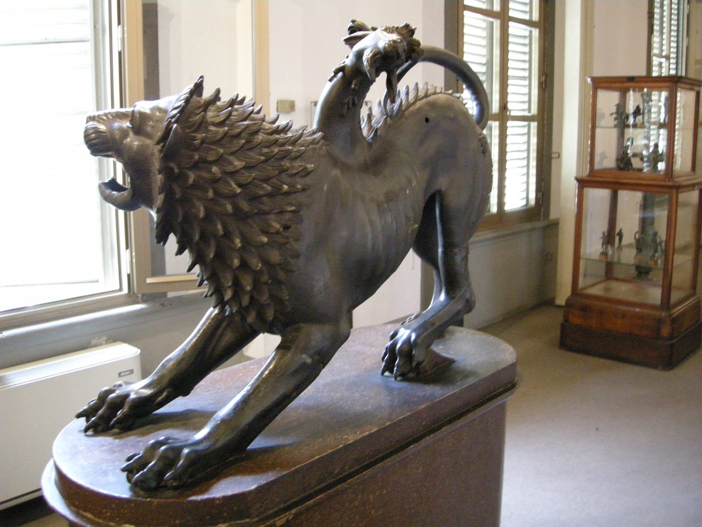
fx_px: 730
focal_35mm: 36
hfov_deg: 51.4
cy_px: 264
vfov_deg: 39.7
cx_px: 351
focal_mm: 7.5
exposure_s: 1/6.4
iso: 800
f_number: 2.7
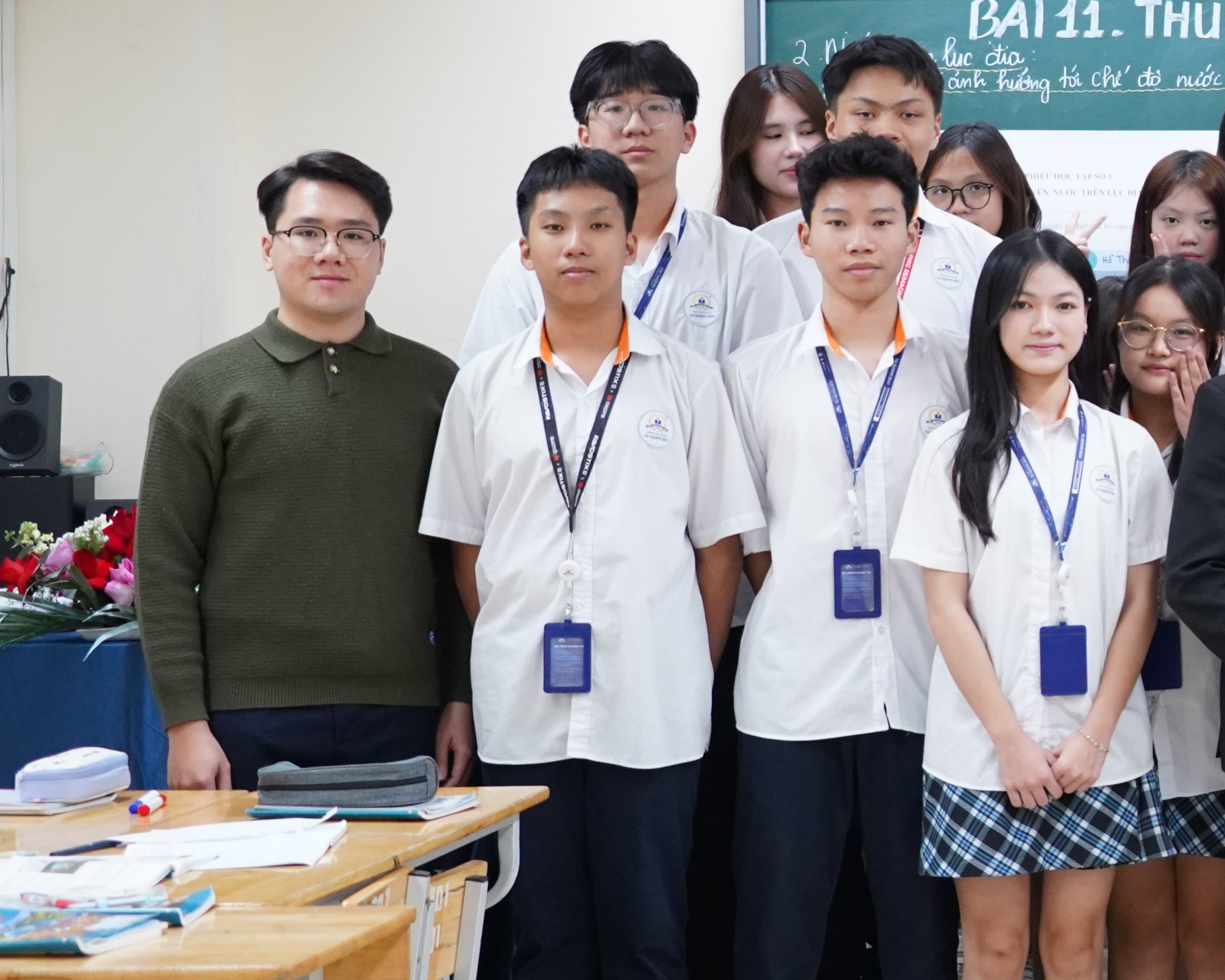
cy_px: 378
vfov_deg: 16.0
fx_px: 3480
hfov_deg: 18.6
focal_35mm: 96
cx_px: 1587
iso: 4000
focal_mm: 39
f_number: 4.5
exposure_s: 1/125
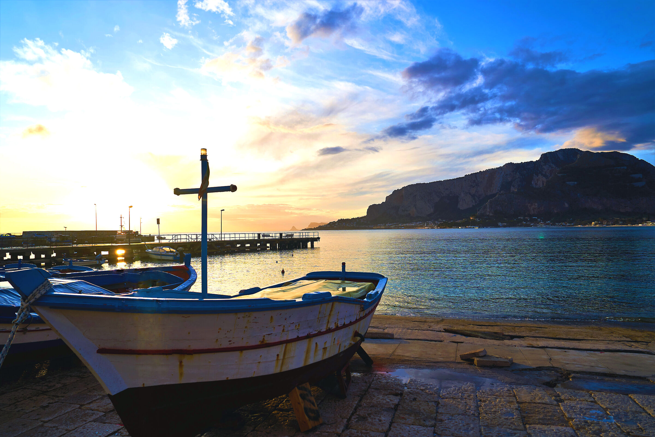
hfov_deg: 73.7
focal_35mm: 24
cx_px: 328
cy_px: 218
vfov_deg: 53.1
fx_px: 437
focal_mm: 24
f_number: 6.3
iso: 100
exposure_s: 1/250
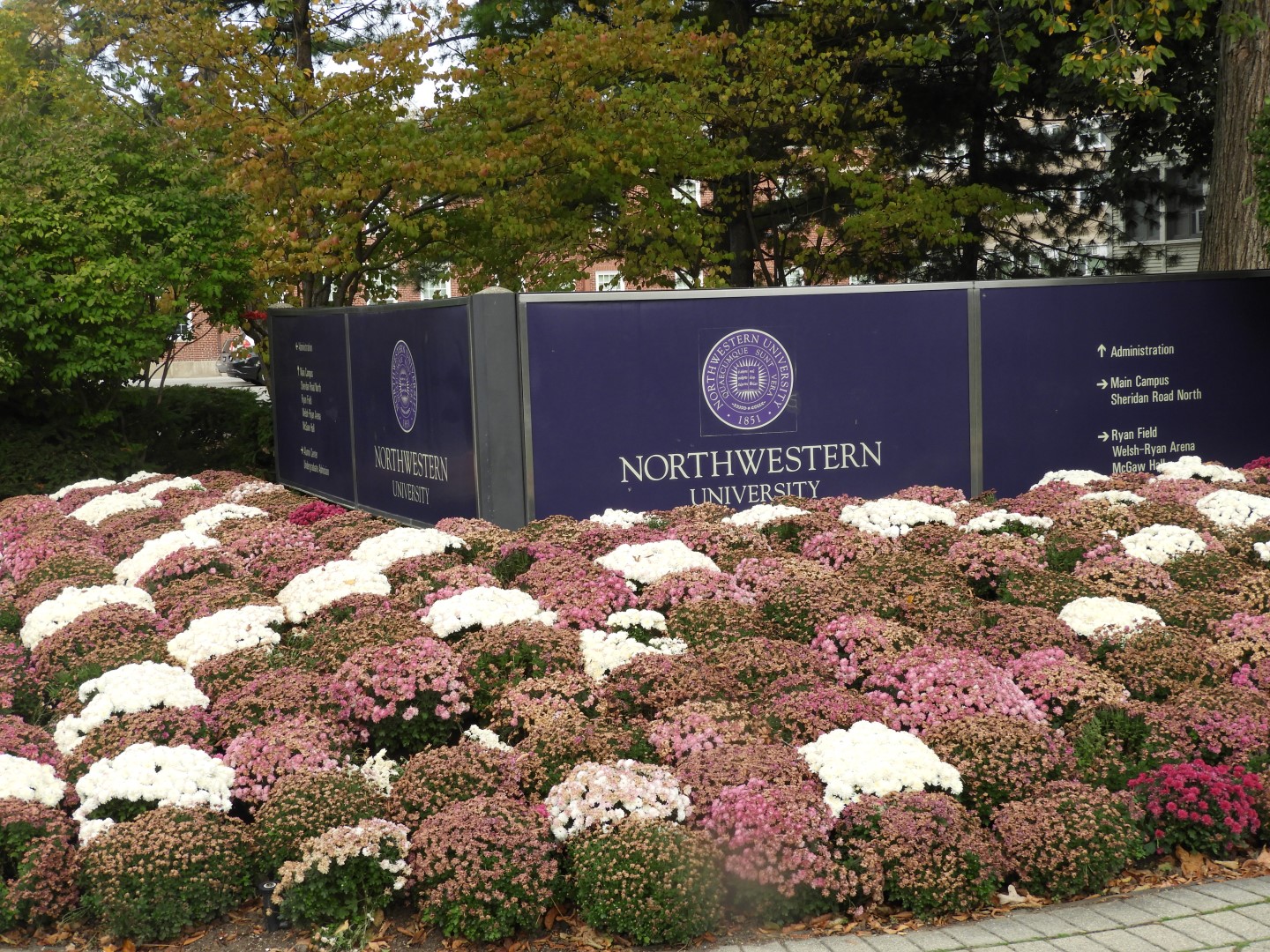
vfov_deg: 26.6
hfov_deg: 34.9
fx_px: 2018
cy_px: 476
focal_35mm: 55
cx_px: 635
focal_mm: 9.9
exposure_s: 1/100
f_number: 4
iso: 100
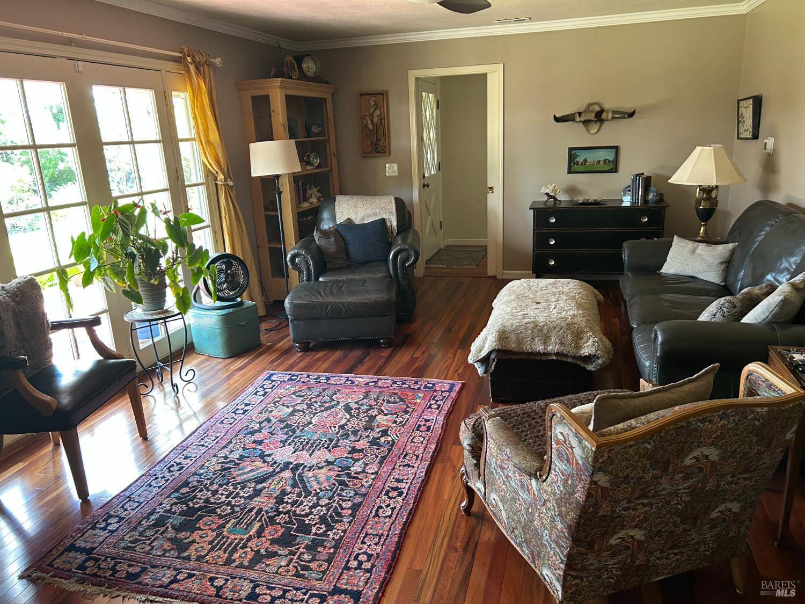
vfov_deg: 53.1
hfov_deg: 67.3
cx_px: 402
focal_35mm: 26
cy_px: 302
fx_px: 605
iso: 250
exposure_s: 1/60
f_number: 1.5
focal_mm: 5.7
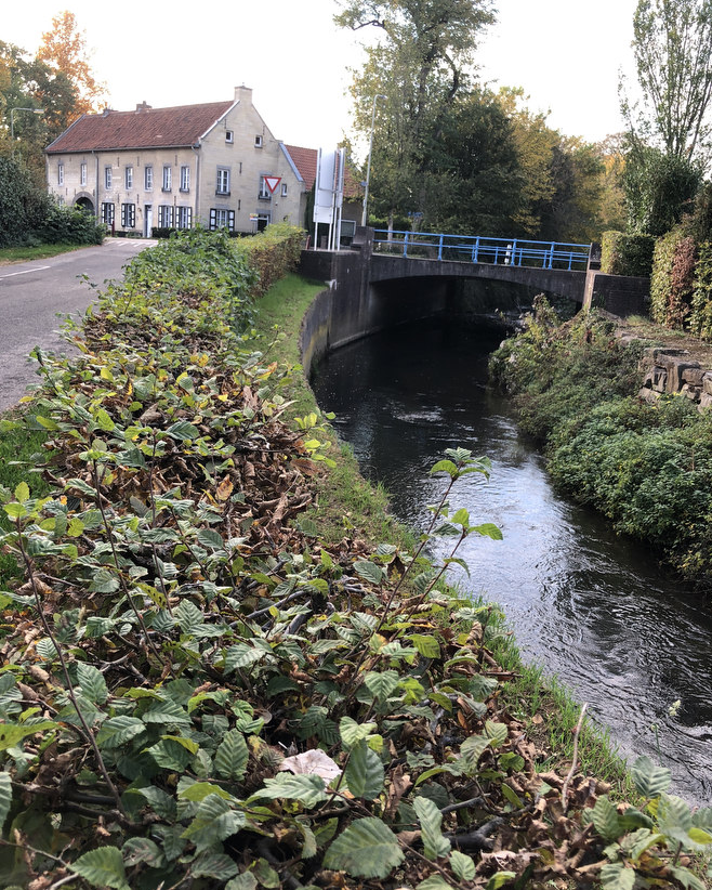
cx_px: 353
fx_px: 816
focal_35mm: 31
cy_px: 457
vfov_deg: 57.2
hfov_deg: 47.1
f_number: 1.8
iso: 25
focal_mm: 3.99
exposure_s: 1/120
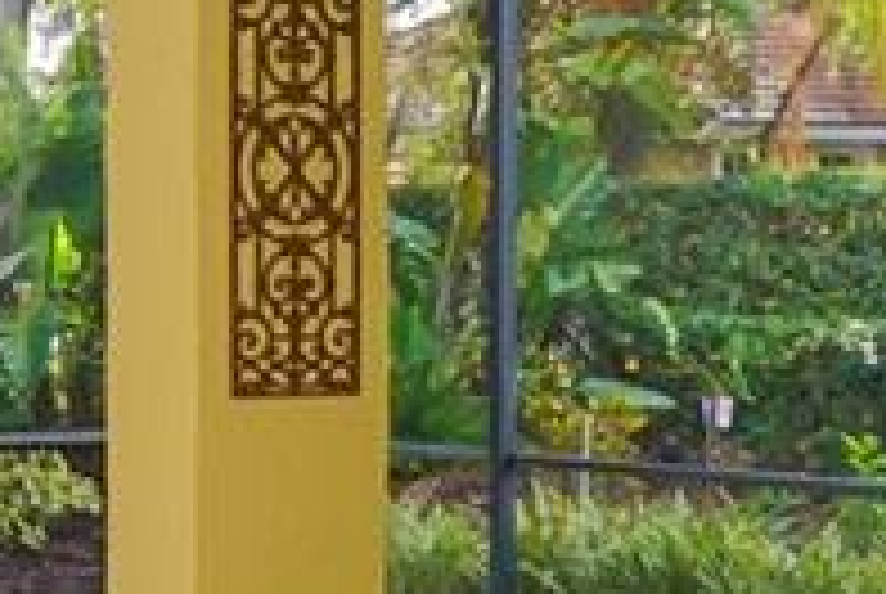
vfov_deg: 16.5
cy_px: 313
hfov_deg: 19.7
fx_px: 2046
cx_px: -598
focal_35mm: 83
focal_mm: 16
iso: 400
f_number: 10
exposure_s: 1/60
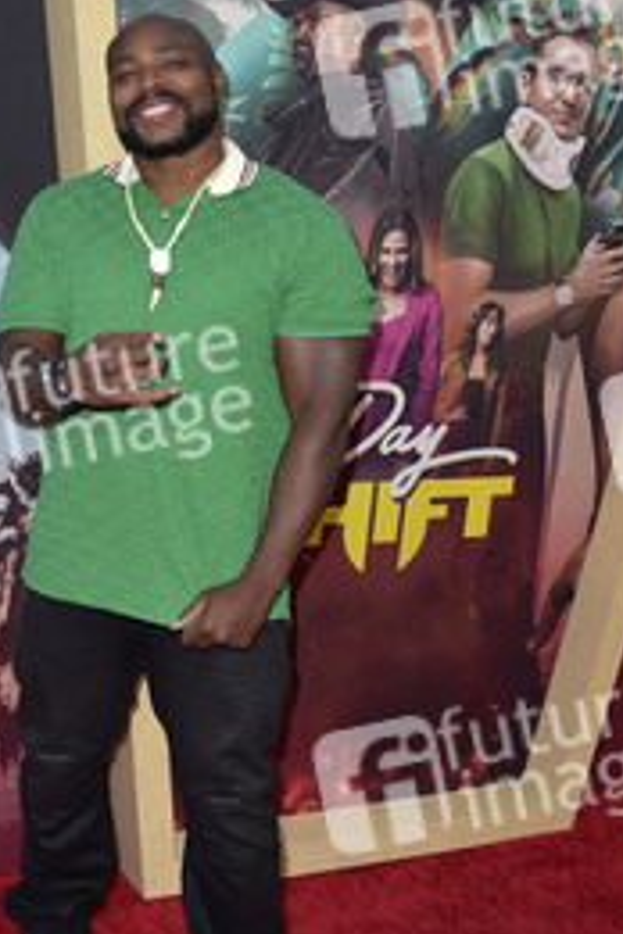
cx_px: 174
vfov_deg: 40.0
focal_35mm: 49
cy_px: 590
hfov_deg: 27.2
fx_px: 1272
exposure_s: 1/250
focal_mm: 32
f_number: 5.6
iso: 500
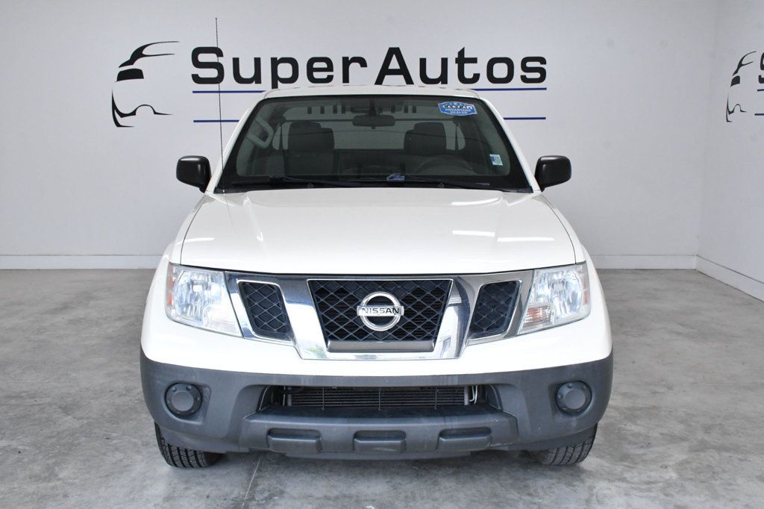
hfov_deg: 49.6
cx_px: 382
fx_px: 827
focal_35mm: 39
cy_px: 254
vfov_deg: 34.2
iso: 2500
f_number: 11
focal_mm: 26
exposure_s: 1/500
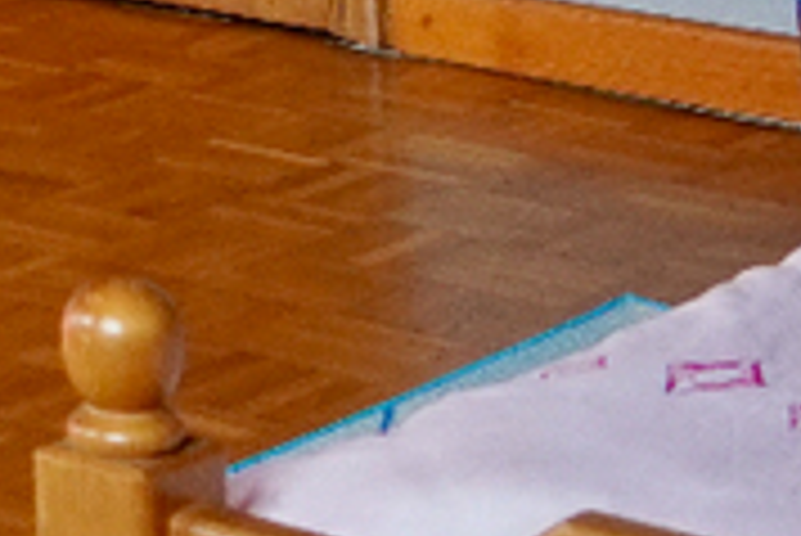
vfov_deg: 6.1
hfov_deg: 9.5
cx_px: -706
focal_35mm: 205
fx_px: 4565
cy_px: -1221
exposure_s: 1/160
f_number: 4
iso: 800
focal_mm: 18
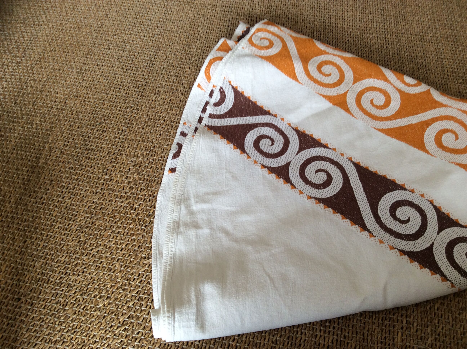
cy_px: 174
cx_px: 234
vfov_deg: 44.1
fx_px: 431
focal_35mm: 32
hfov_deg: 56.9
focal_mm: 3.3
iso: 32
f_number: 2.4
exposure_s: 1/25
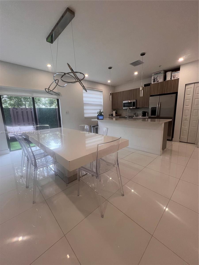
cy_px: 132
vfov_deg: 106.2
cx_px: 100
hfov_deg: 89.9
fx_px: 100
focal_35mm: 13
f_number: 1.8
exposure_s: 1/120
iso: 80
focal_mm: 1.57
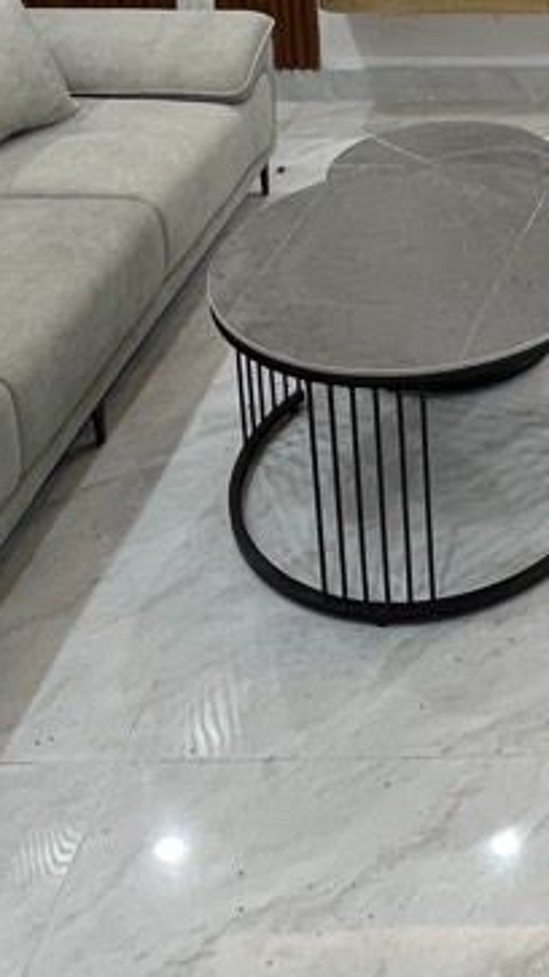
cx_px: 635
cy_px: -51
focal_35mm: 40
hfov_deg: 26.8
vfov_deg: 42.0
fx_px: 1036
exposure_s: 1/50
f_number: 1.8
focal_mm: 1.57
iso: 160
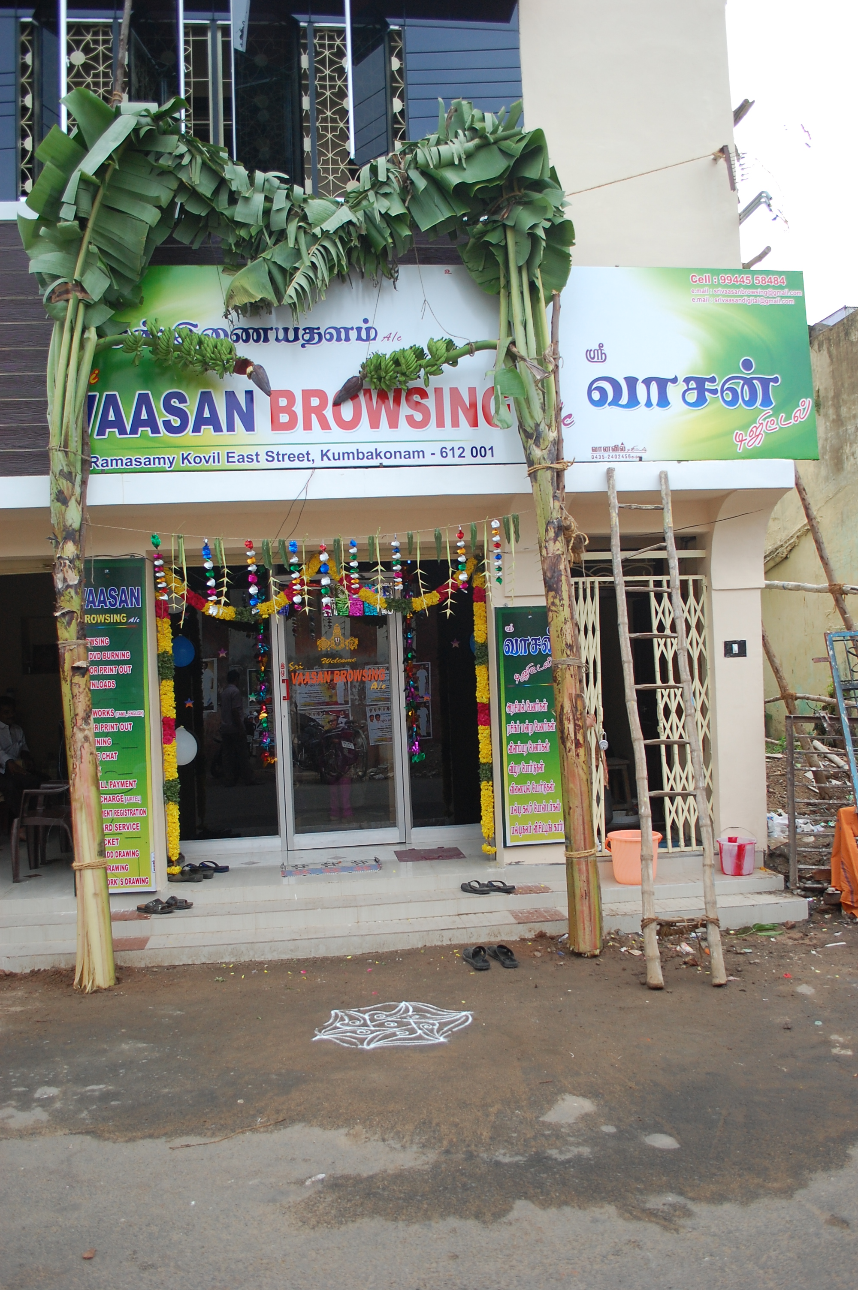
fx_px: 967
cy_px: 645
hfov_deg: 47.8
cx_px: 429
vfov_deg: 67.4
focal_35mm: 27
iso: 400
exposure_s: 1/640
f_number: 3.5
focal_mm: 18
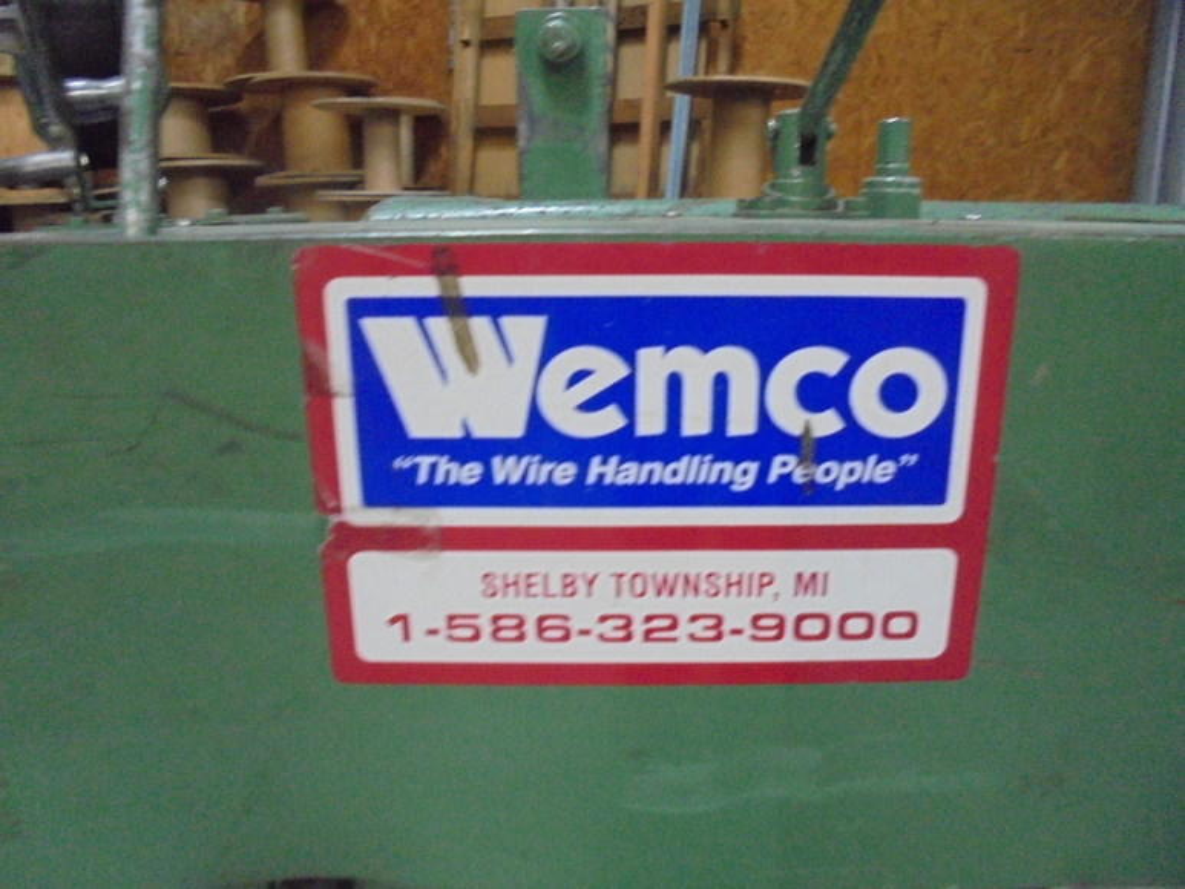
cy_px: 444
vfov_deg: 53.1
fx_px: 890
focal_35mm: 26
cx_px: 592
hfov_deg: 67.3
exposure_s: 1/20
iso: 800
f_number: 3.5
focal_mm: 4.6
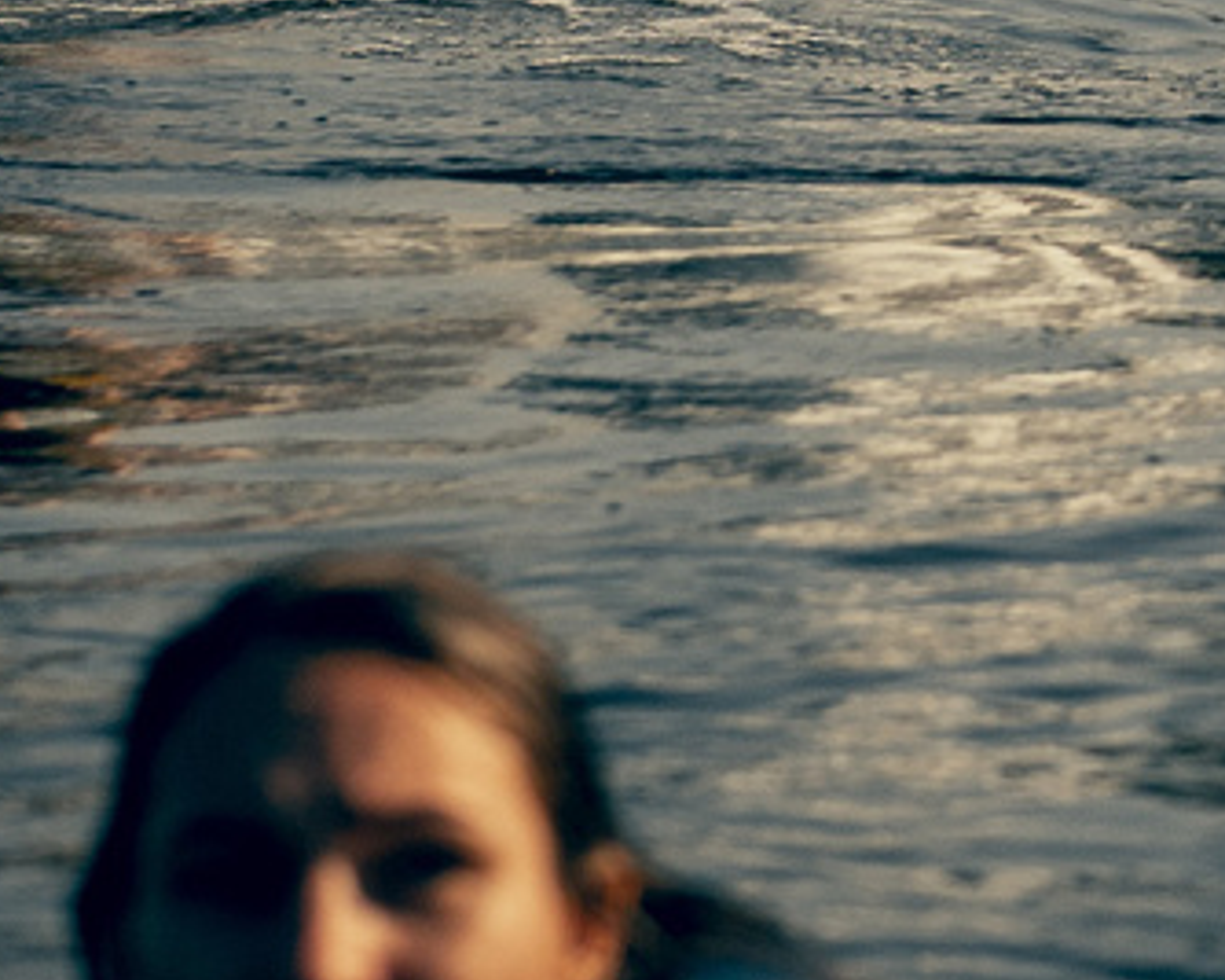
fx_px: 13048
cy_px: -1033
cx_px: 2762
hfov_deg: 5.2
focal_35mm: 360
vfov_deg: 4.2
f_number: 2.8
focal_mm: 50
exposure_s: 1/500
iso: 100
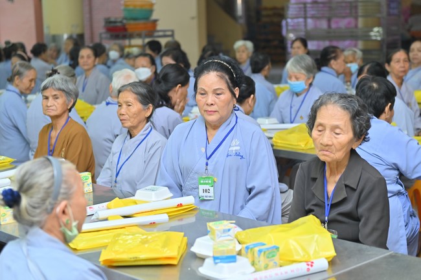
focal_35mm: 70
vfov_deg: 19.4
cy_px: 140
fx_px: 818
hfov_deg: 28.9
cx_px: 210
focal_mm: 70
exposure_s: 1/160
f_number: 3.2
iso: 640
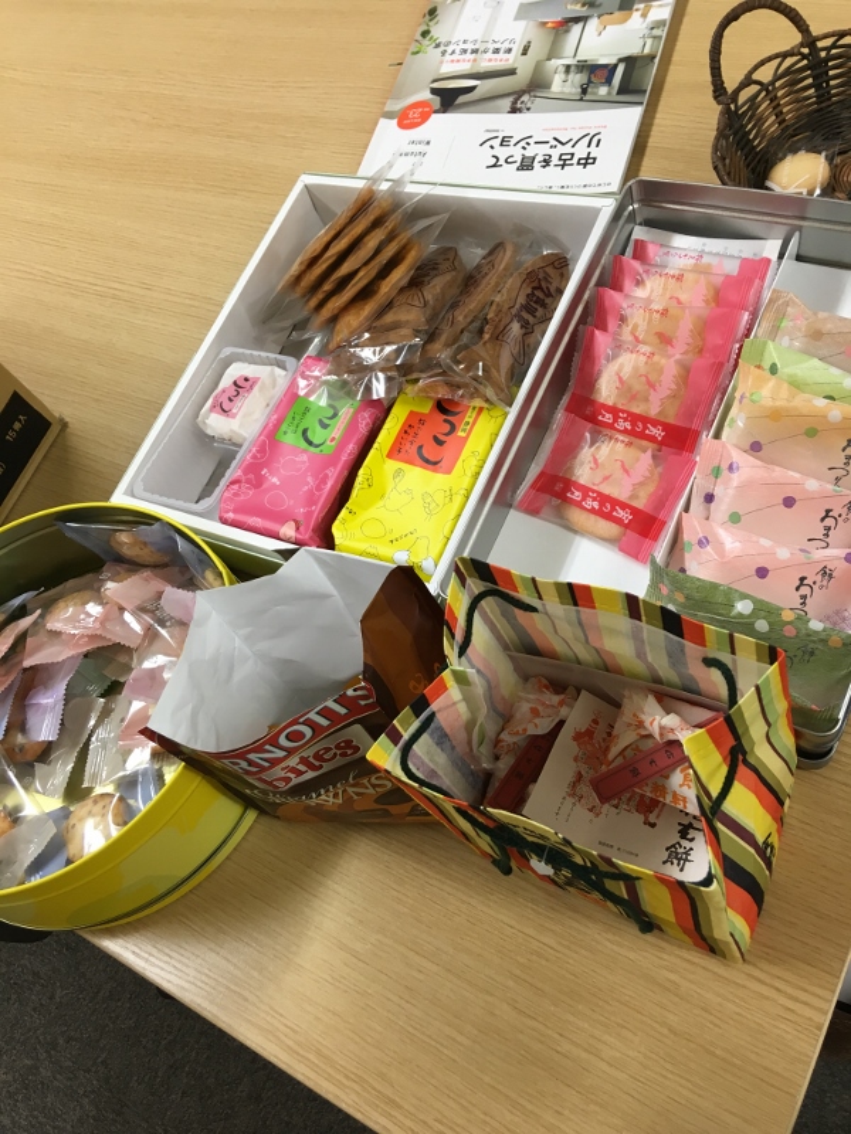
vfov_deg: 61.7
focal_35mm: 29
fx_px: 951
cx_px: 426
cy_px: 567
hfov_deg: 48.2
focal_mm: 4.15
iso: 50
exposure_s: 1/30
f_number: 2.2
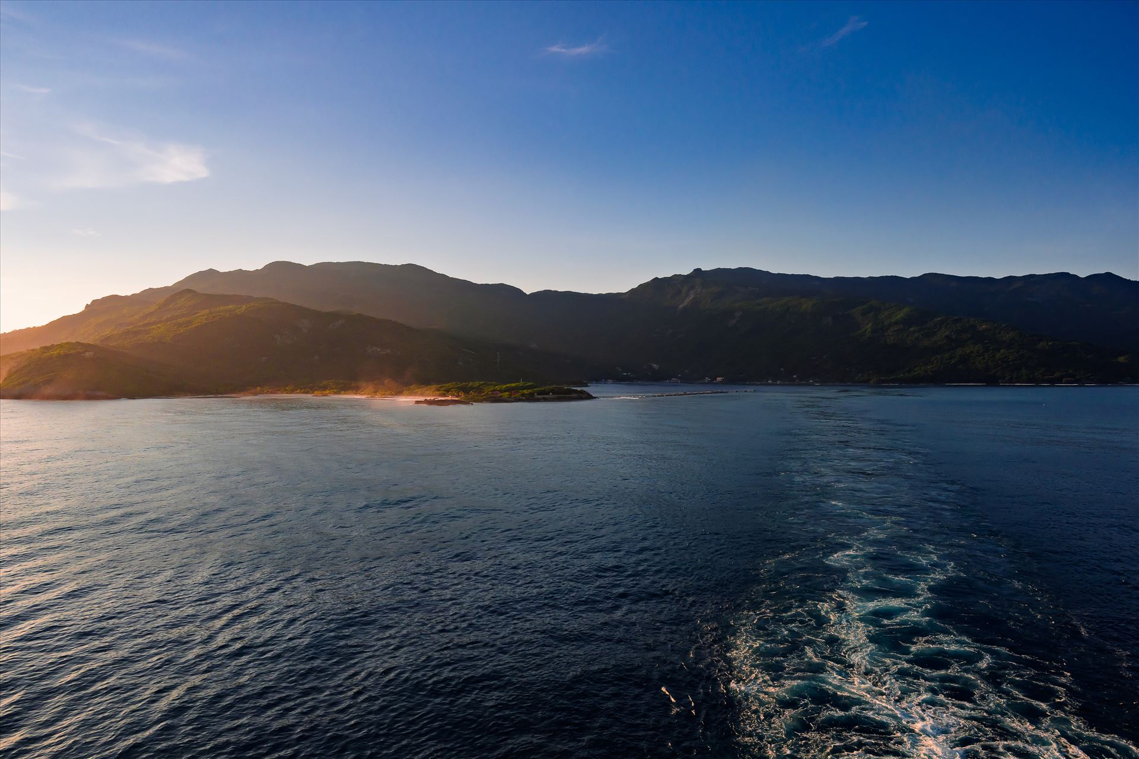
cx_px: 570
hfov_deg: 73.7
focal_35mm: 24
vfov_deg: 53.1
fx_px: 759
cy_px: 380
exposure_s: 1/1250
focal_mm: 24
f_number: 11
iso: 500
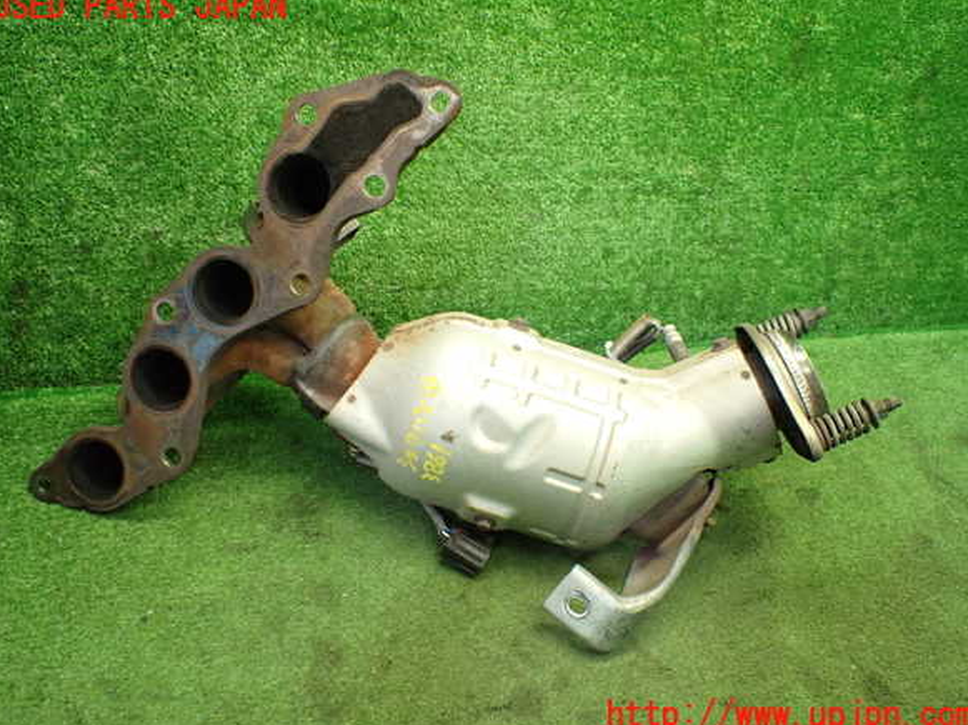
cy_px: 362
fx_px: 866
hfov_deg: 58.4
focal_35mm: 31
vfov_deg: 45.4
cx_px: 483
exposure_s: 1/100
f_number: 2.3
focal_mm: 5.4
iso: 800
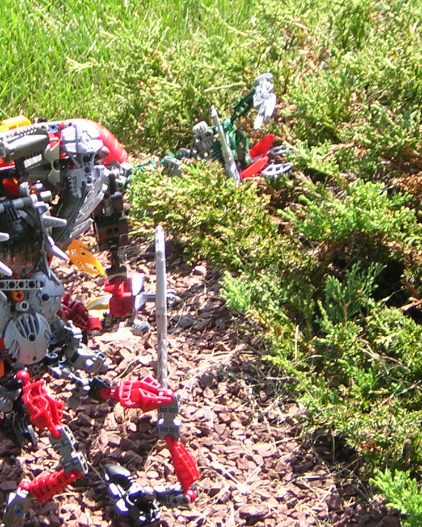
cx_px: 80
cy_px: 281
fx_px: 2543
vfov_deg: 11.8
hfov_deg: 9.5
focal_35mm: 163
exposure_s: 1/97.7
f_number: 4.4
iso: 100
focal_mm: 12.6
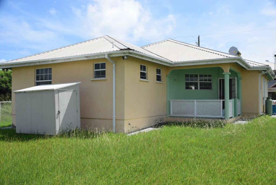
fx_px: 253
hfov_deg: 57.2
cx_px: 138
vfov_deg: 40.0
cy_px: 92
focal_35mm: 33
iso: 200
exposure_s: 1/400
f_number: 10
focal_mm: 22
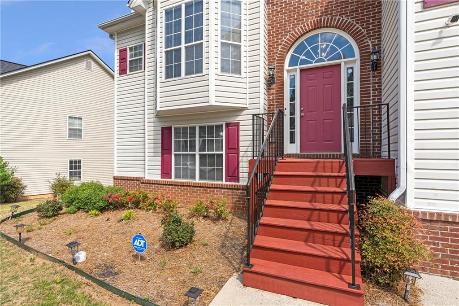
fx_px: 229
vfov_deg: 67.3
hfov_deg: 90.0
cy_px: 153
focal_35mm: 18
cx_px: 230
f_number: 8
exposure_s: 1/1000
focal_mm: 18
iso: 400
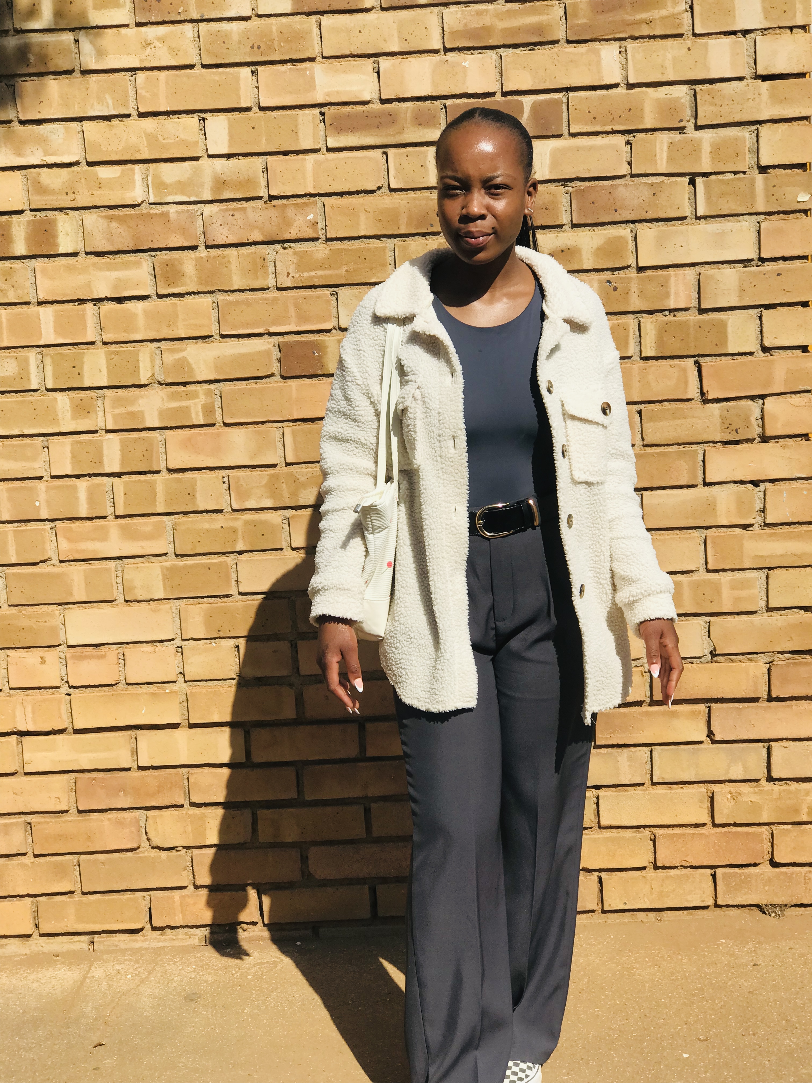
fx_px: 1783
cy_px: 542
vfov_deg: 33.8
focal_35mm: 57
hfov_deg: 25.7
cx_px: 406
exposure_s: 1/1212
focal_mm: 6.6
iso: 20
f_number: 2.8
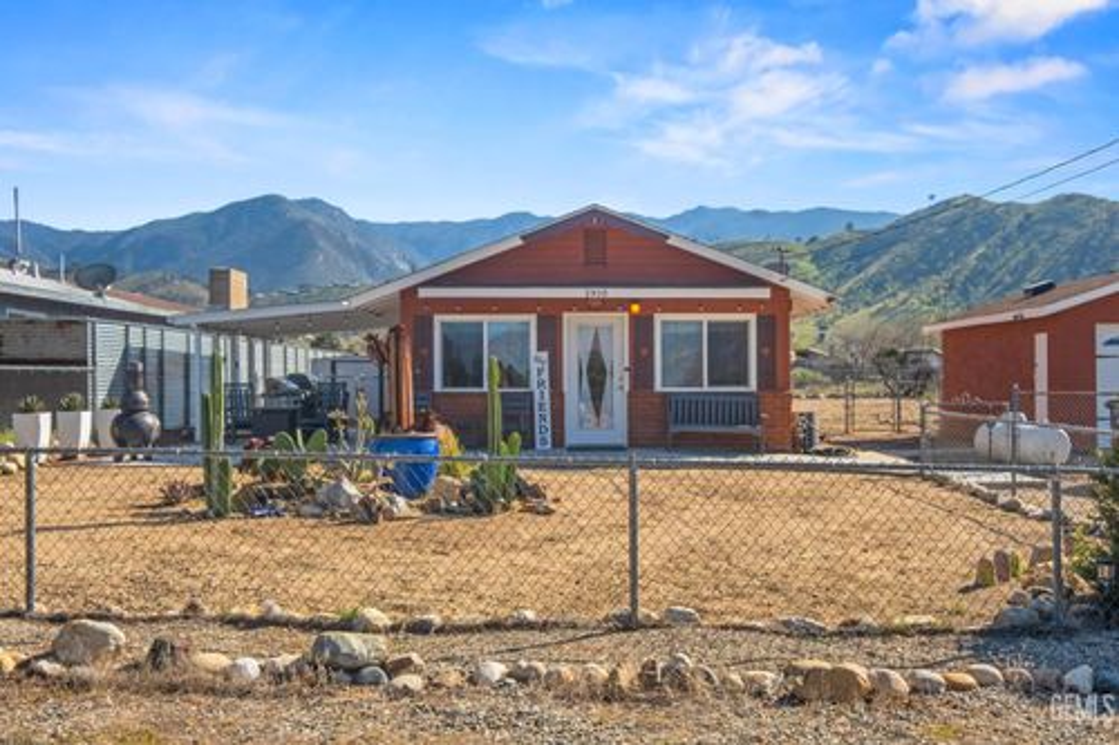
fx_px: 1056
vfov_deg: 38.9
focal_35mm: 34
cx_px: 560
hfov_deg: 55.8
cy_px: 372
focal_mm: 22.9
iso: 250
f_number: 9
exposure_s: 1/250
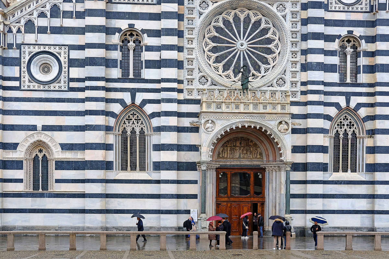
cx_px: 194
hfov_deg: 37.5
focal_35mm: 53
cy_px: 130
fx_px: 573
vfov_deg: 25.5
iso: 400
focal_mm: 35
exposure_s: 1/250
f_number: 7.1
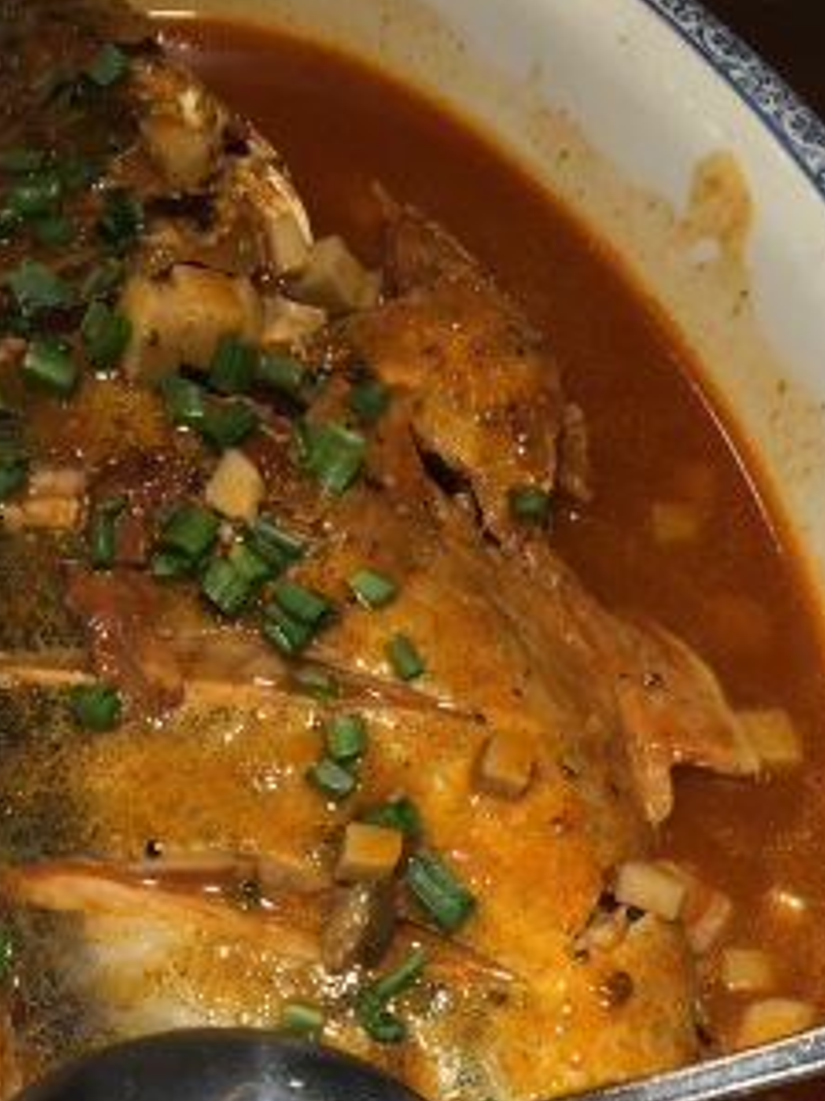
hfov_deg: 21.6
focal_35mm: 68
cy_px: 961
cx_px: 344
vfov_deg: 27.7
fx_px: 2162
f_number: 2.2
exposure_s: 1/100
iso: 32
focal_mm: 4.15
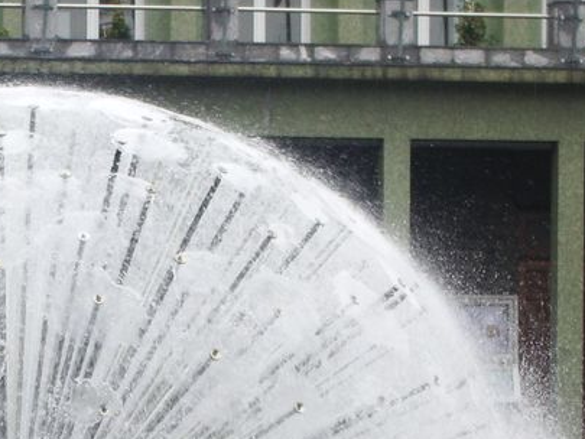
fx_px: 3804
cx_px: -43
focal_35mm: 225
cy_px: 433
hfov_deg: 8.7
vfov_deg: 6.6
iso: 100
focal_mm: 14.6
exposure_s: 1/200
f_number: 4.4
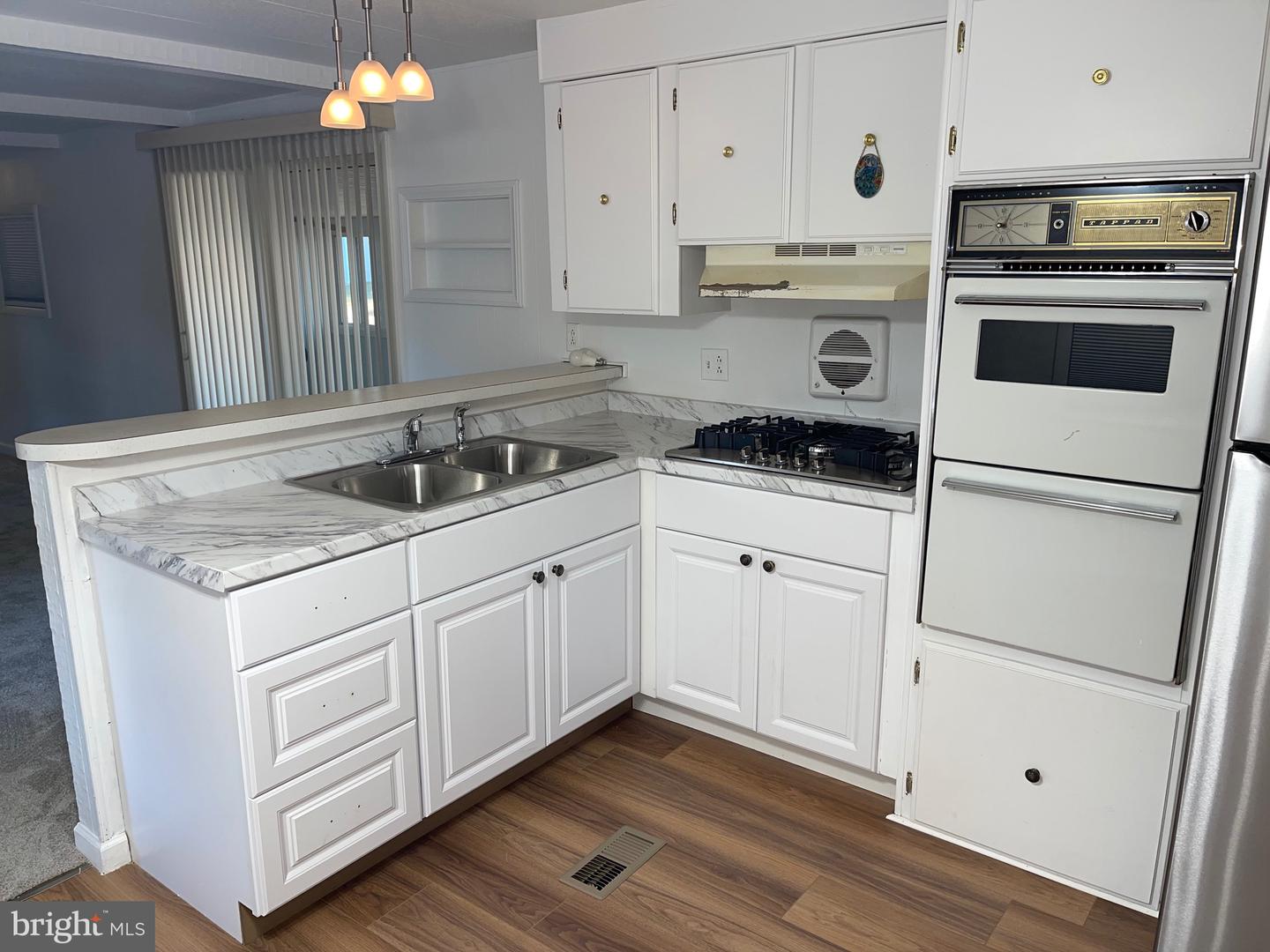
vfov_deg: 54.9
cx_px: 635
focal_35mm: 25
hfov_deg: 69.4
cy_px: 476
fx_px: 917
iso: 40
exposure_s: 1/31
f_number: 1.6
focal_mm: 5.1
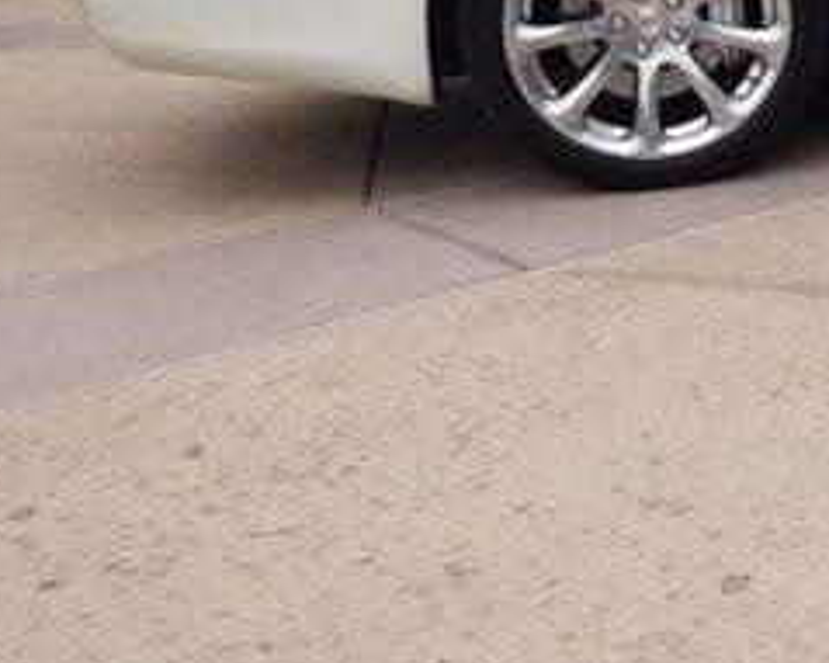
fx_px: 1668
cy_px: -7
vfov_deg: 21.6
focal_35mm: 68
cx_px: 1054
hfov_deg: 24.6
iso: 50
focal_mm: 4.3
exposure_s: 1/1296
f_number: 1.7
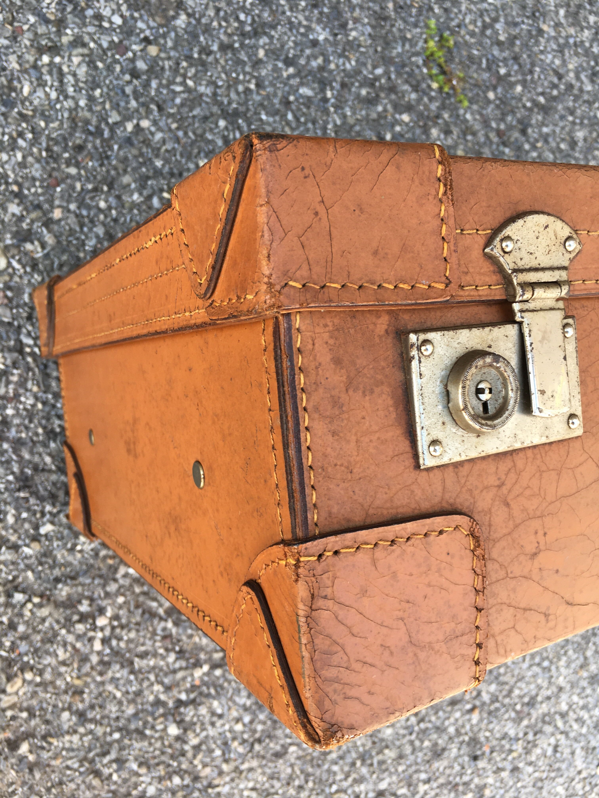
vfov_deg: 61.7
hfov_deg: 48.2
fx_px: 669
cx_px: 300
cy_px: 399
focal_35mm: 29
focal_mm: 4.15
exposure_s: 1/110
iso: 25
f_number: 2.2
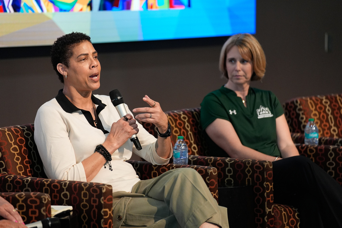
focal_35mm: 176
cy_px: 114
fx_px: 1671
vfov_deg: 7.8
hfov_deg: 11.7
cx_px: 171
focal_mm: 176
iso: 2500
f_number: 2.8
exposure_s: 1/400
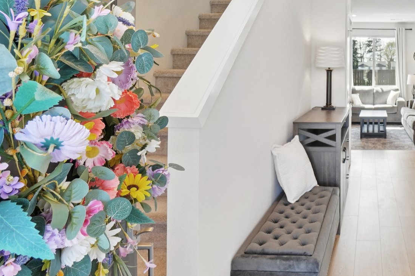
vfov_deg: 44.5
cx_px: 372
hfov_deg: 56.7
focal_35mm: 28
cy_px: 61
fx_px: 323
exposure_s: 1/50
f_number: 8
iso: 400
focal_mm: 10
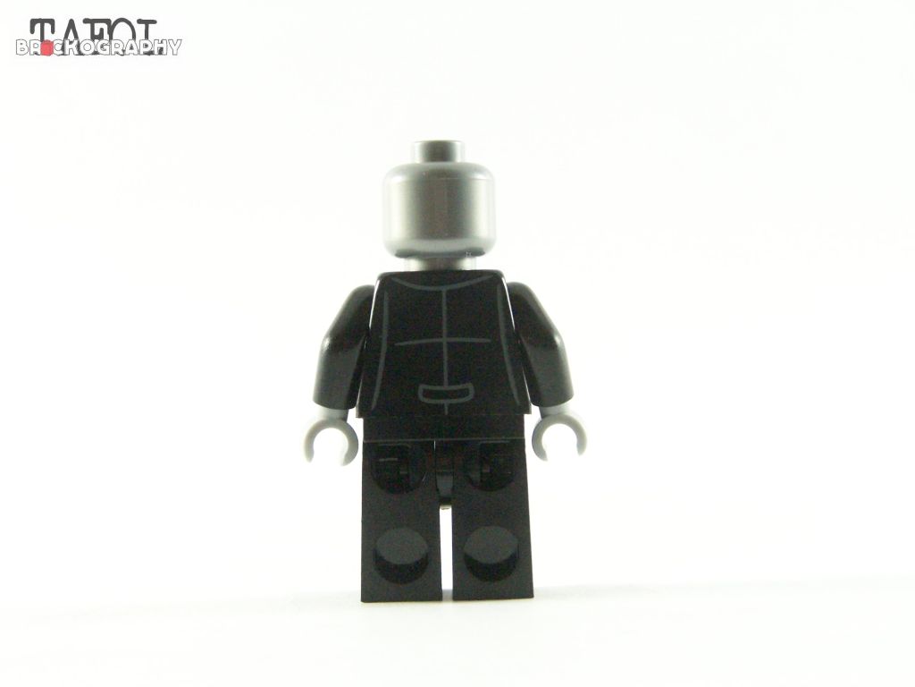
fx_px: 2485
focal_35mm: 94
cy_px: 344
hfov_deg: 20.9
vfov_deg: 15.7
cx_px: 458
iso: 400
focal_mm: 15.6
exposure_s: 1/60
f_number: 4
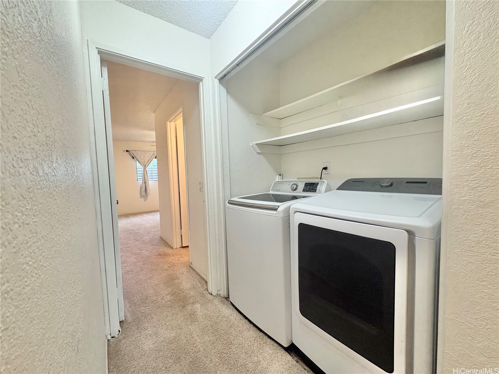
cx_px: 250
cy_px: 187
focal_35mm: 14
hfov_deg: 102.1
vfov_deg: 85.7
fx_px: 202
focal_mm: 2.22
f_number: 2.2
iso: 250
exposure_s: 1/60
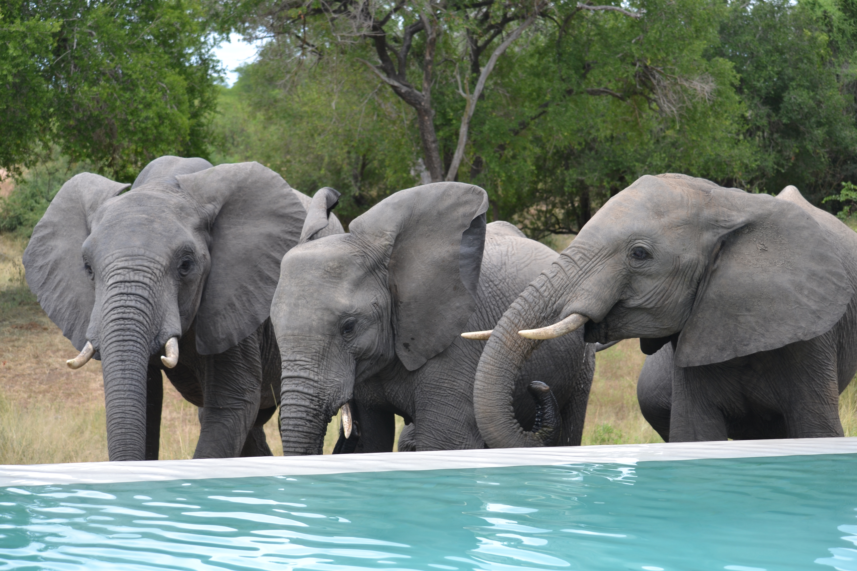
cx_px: 428
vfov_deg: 16.6
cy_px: 286
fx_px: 1964
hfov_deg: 24.6
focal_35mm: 82
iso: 100
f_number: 6.3
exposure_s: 1/160
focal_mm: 55
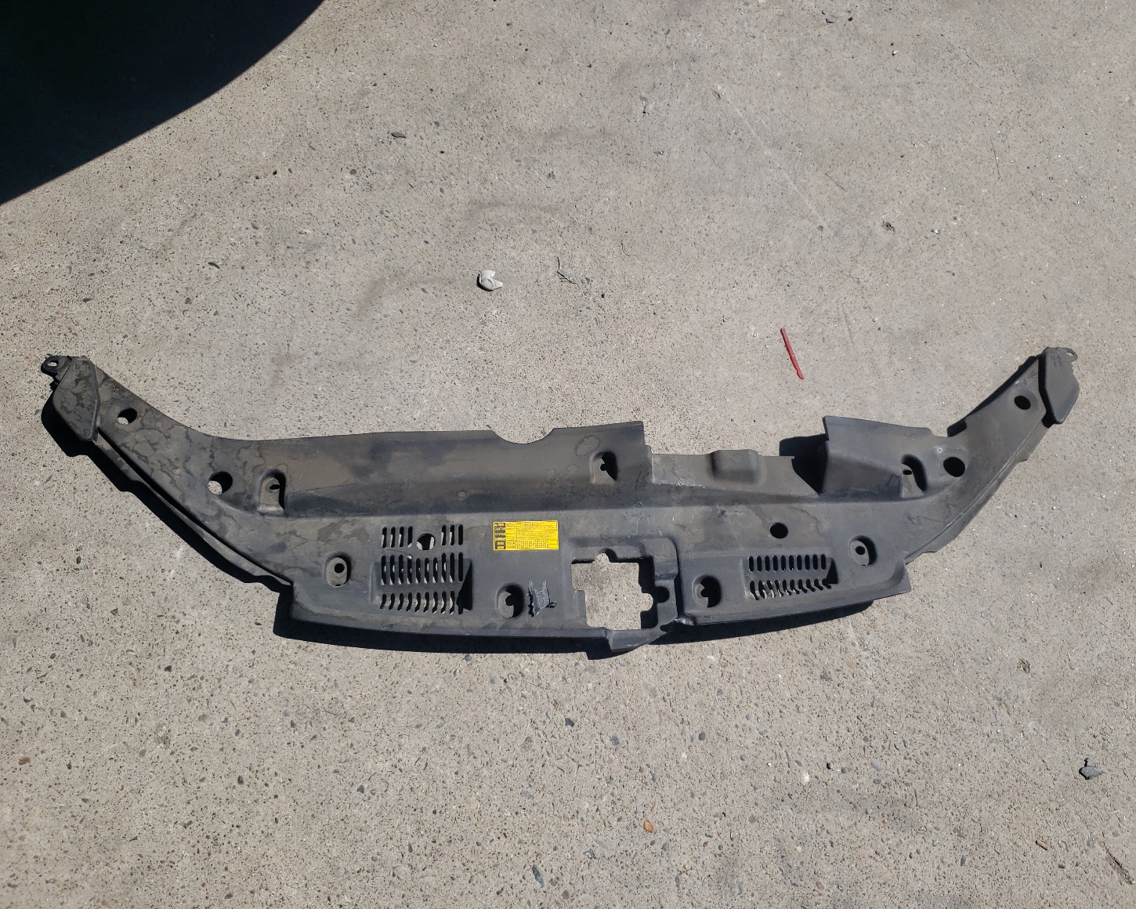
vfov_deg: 51.5
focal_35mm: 28
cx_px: 603
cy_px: 450
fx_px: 941
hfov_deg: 62.2
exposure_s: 1/3333
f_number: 1.5
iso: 50
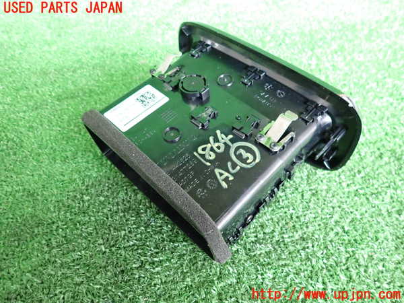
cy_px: 152
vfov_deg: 54.9
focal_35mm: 25
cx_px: 202
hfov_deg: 69.4
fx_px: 292
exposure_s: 1/30
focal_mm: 4.5
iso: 640
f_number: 2
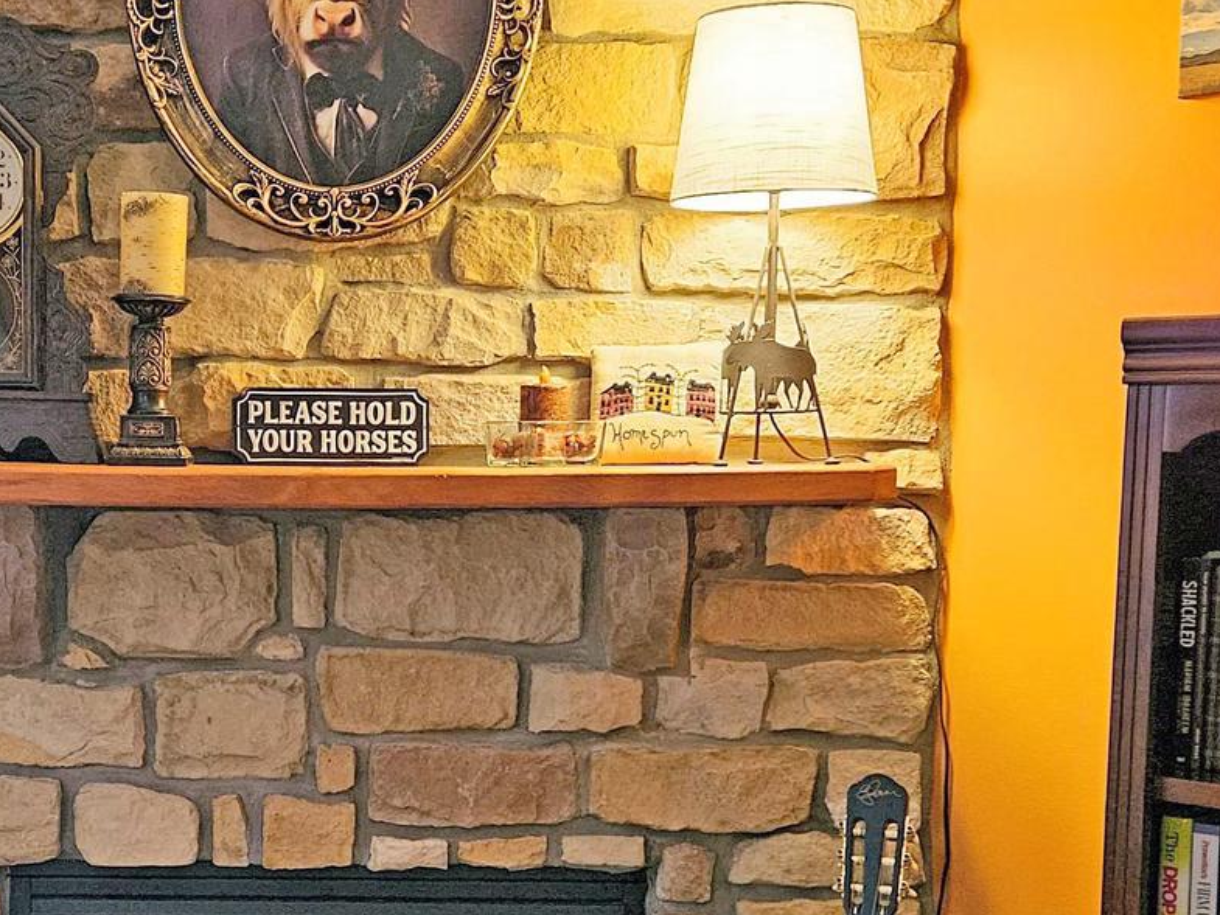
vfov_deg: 24.2
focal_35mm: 60
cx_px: 333
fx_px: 2115
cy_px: 670
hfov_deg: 31.7
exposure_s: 1/60
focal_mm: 5.4
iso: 640
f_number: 1.8
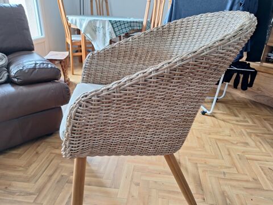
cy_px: 102
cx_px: 136
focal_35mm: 23
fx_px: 181
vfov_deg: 58.9
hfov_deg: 73.9
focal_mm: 5.54
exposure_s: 1/50
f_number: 1.8
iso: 125
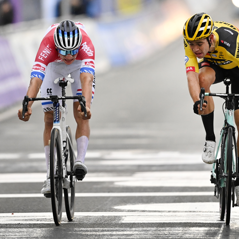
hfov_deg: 2.7
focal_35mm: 638
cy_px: 120
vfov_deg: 2.7
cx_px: 133
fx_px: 4984
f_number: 4
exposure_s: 1/1000
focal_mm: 500
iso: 3200
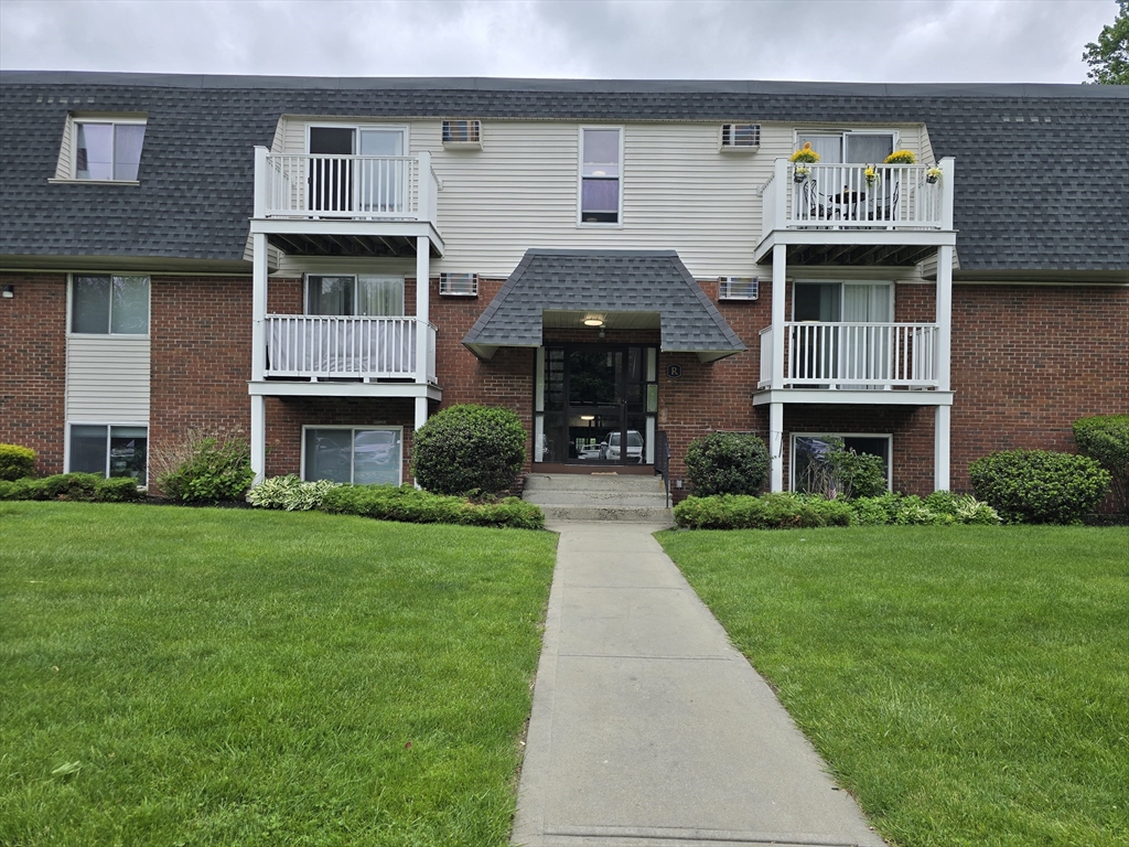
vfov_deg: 58.9
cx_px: 564
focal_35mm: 23
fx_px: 750
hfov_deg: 73.9
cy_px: 424
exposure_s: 1/399
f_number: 1.7
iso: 12
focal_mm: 6.3
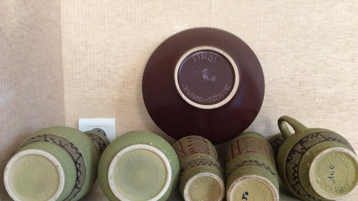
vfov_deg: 33.5
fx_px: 332
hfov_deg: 56.6
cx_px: 180
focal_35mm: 35
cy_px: 129
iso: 125
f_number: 2.4
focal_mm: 3.3
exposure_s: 1/25
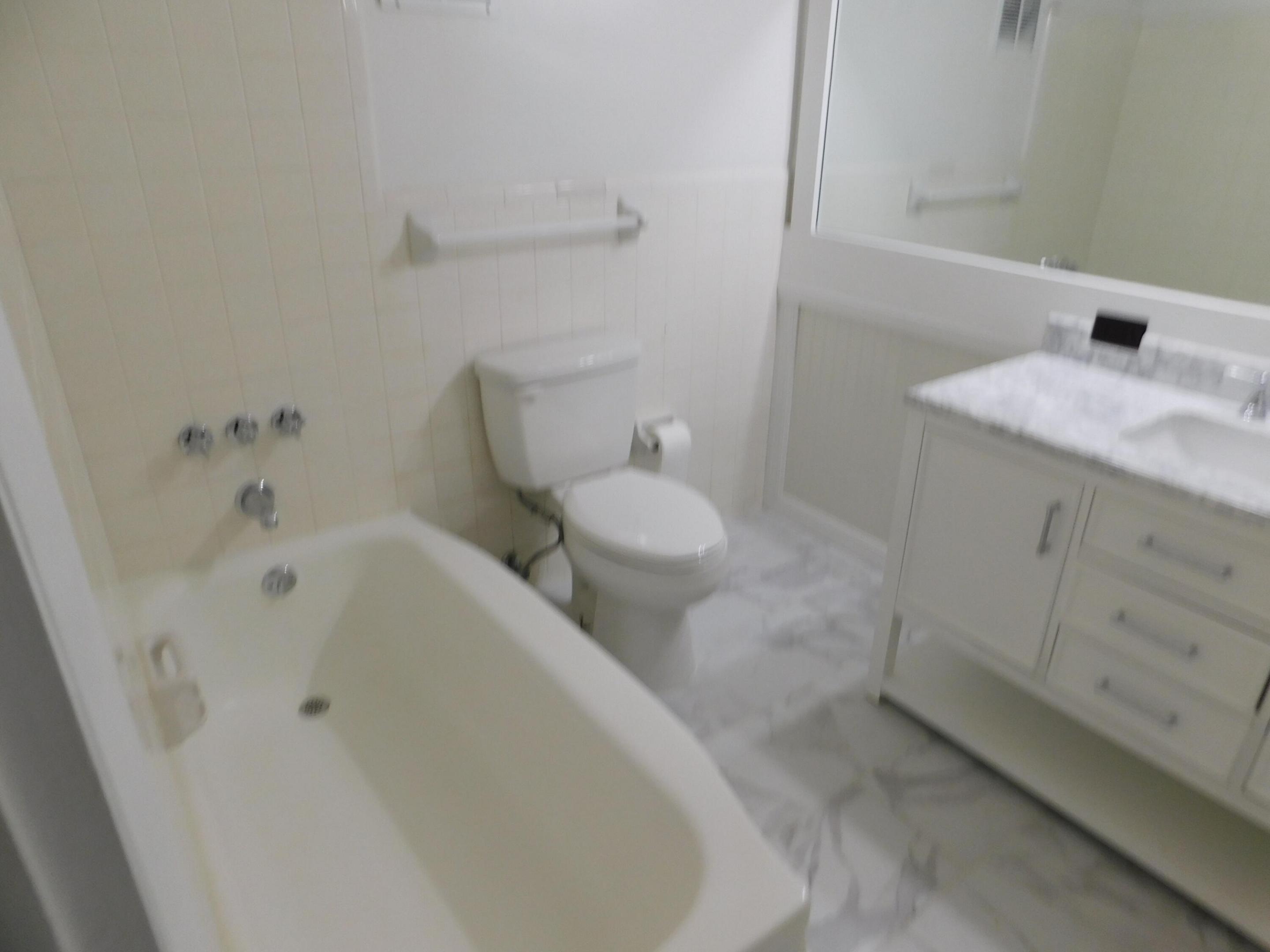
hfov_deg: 73.9
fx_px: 844
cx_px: 635
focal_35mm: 23
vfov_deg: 58.9
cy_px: 476
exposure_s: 1/30
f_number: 3
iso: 140
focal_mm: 4
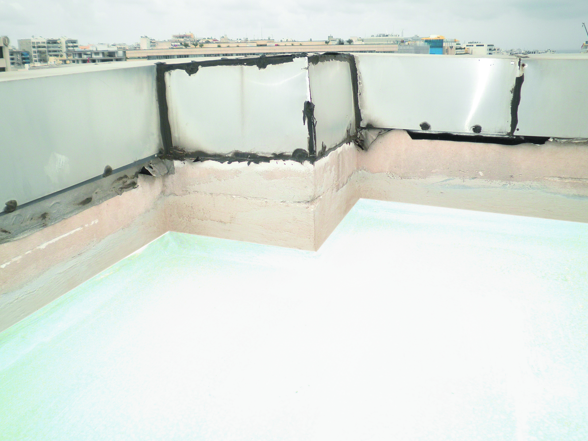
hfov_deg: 56.7
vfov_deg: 44.1
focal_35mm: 32
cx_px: 264
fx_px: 544
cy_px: 207
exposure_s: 1/320
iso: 64
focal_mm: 4.7
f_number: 2.6
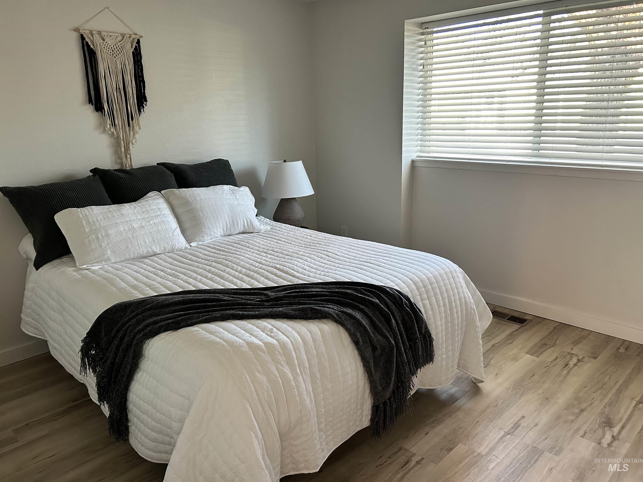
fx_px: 502
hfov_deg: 65.3
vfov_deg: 51.4
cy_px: 233
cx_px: 311
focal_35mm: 27
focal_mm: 5.7
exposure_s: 1/60
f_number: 1.5
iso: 250
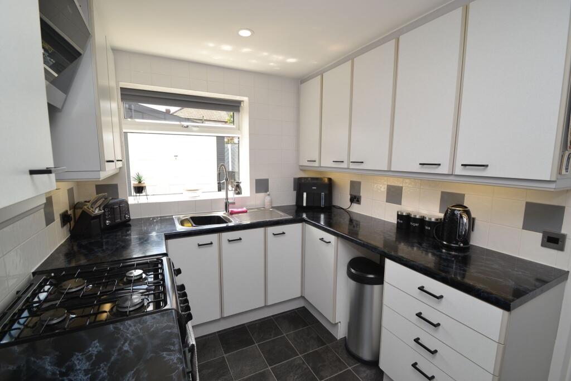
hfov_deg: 100.4
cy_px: 190
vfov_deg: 77.3
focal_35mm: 15
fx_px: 238
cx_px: 286
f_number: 5.6
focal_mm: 10
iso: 180
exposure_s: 1/125
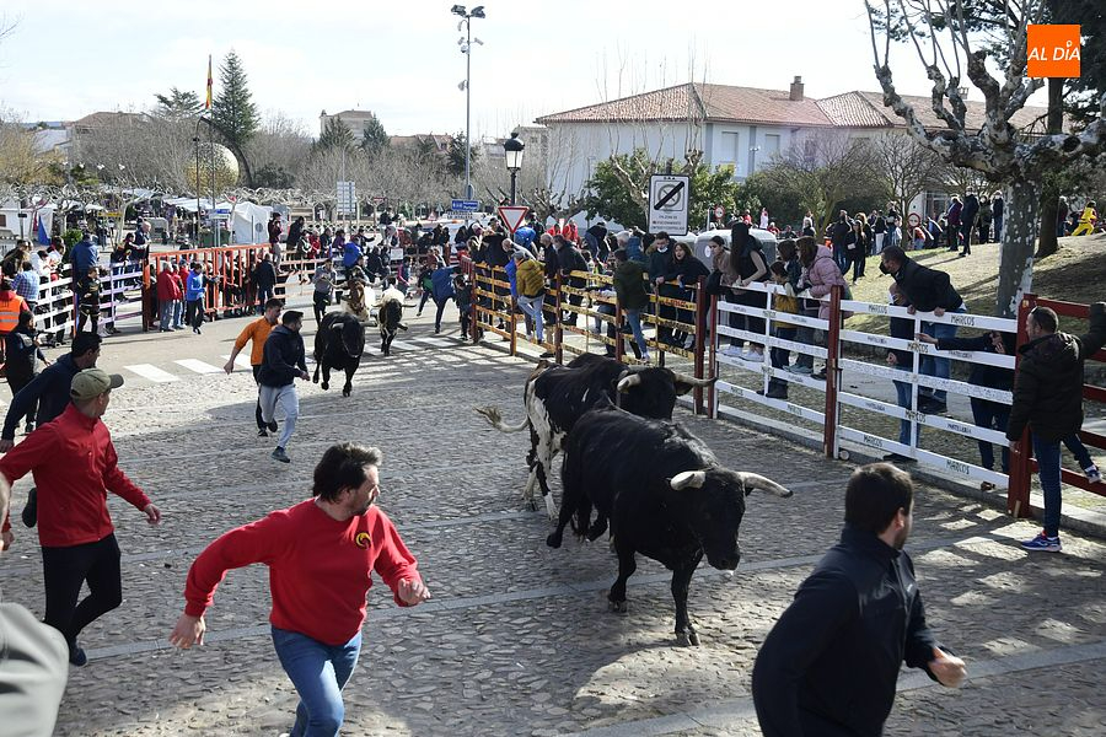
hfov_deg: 41.1
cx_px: 553
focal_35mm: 48
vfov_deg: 28.1
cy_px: 368
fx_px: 1475
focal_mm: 48
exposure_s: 1/400
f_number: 10
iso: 640
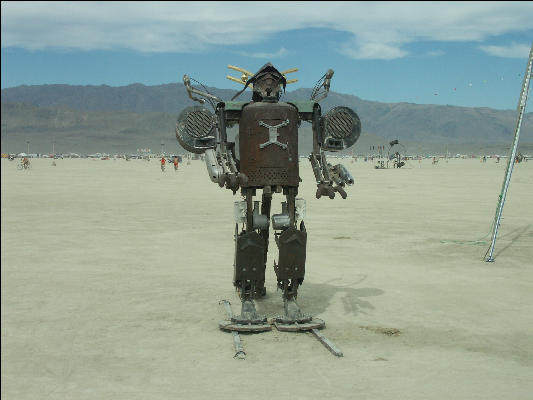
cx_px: 266
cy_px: 200
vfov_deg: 28.6
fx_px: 785
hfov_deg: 37.5
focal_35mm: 51
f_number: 9
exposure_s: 1/500
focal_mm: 13.13
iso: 100
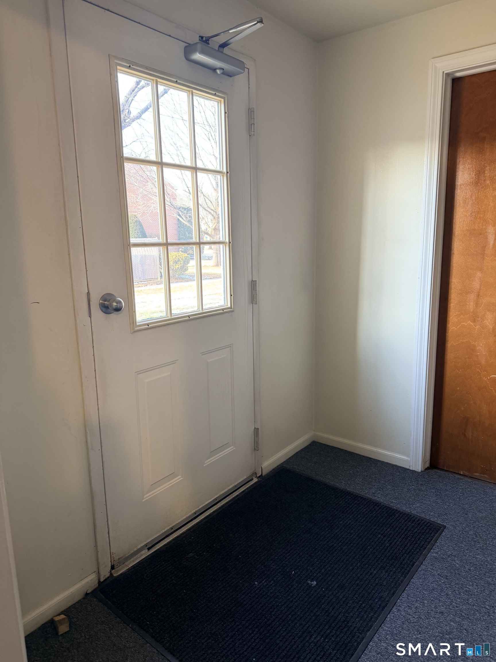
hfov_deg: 56.8
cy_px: 331
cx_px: 248
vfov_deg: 71.6
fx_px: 459
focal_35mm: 24
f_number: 1.78
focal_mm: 6.76
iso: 125
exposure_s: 1/60
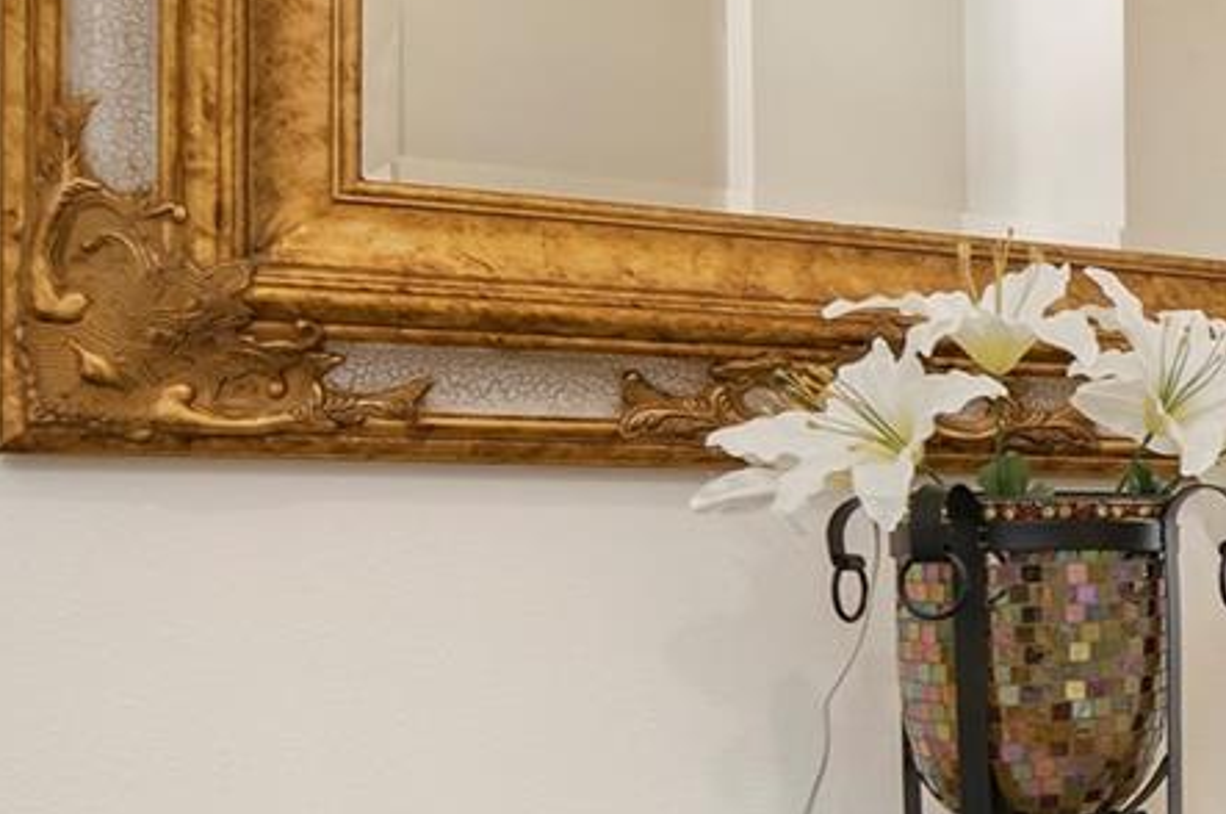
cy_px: 586
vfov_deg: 20.7
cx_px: 1984
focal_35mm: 65
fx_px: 2210
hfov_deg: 23.0
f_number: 9
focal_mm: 18
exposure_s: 1/5
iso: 400
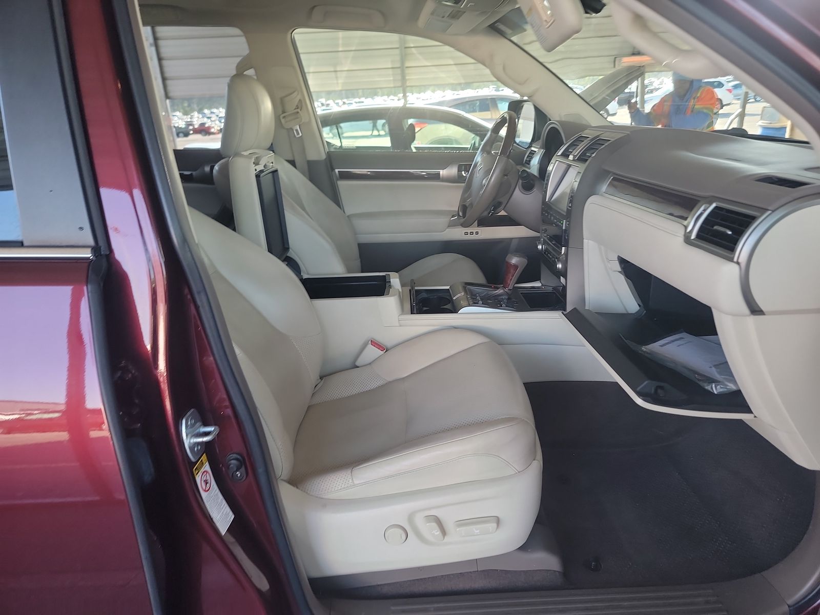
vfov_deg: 56.8
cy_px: 308
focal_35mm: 24
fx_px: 569
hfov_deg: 71.6
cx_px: 410
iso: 134
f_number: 1.8
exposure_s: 1/59
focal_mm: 6.7
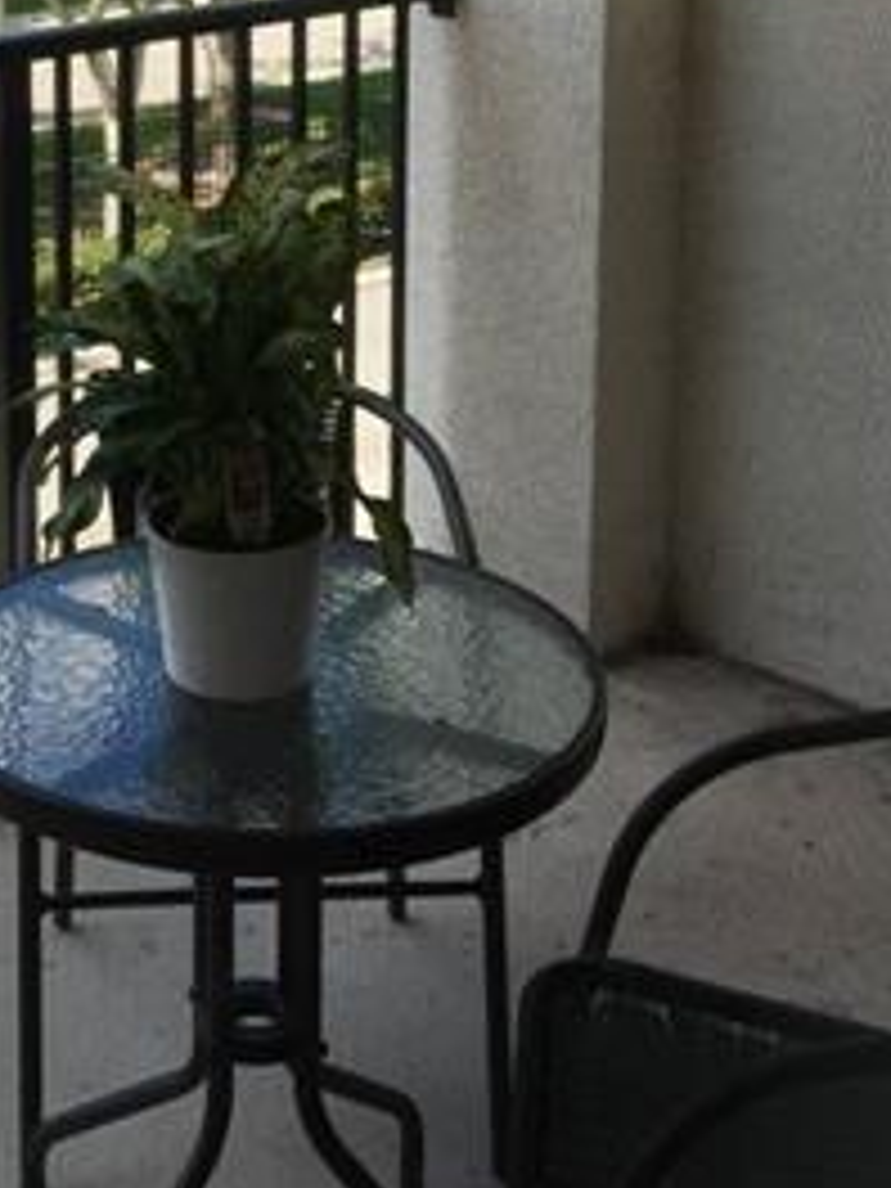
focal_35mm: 66
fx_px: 2265
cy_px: 68
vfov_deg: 28.0
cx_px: 144
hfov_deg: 21.9
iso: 32
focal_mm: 4.15
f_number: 2.2
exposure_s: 1/501
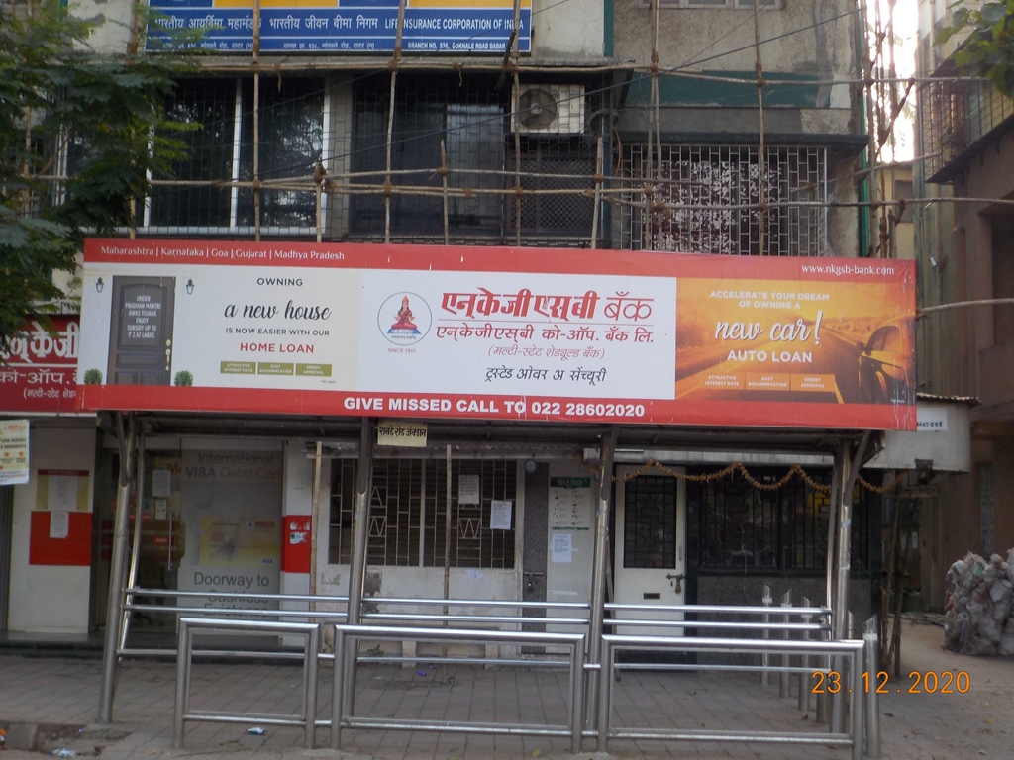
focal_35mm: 47
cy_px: 380
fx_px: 1377
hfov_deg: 40.4
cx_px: 507
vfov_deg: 30.9
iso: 125
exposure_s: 1/30
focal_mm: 6.4
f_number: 4.2
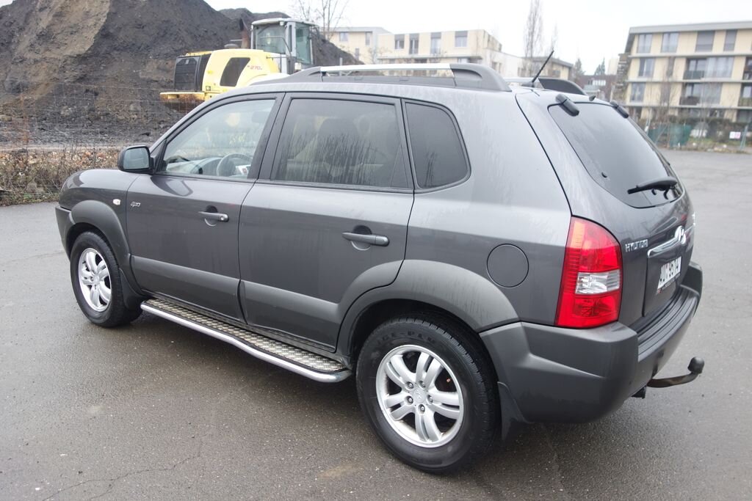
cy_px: 250
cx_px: 376
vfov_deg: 46.4
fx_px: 585
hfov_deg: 65.5
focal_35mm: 28
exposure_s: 1/100
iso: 125
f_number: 2
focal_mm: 10.4
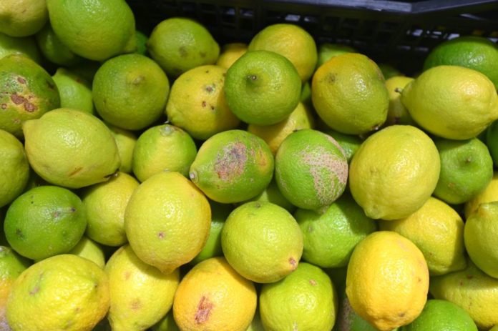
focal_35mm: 32
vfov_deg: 41.1
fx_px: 442
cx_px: 249
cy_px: 166
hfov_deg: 58.8
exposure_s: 1/3200
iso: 3200
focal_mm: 32
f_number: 4
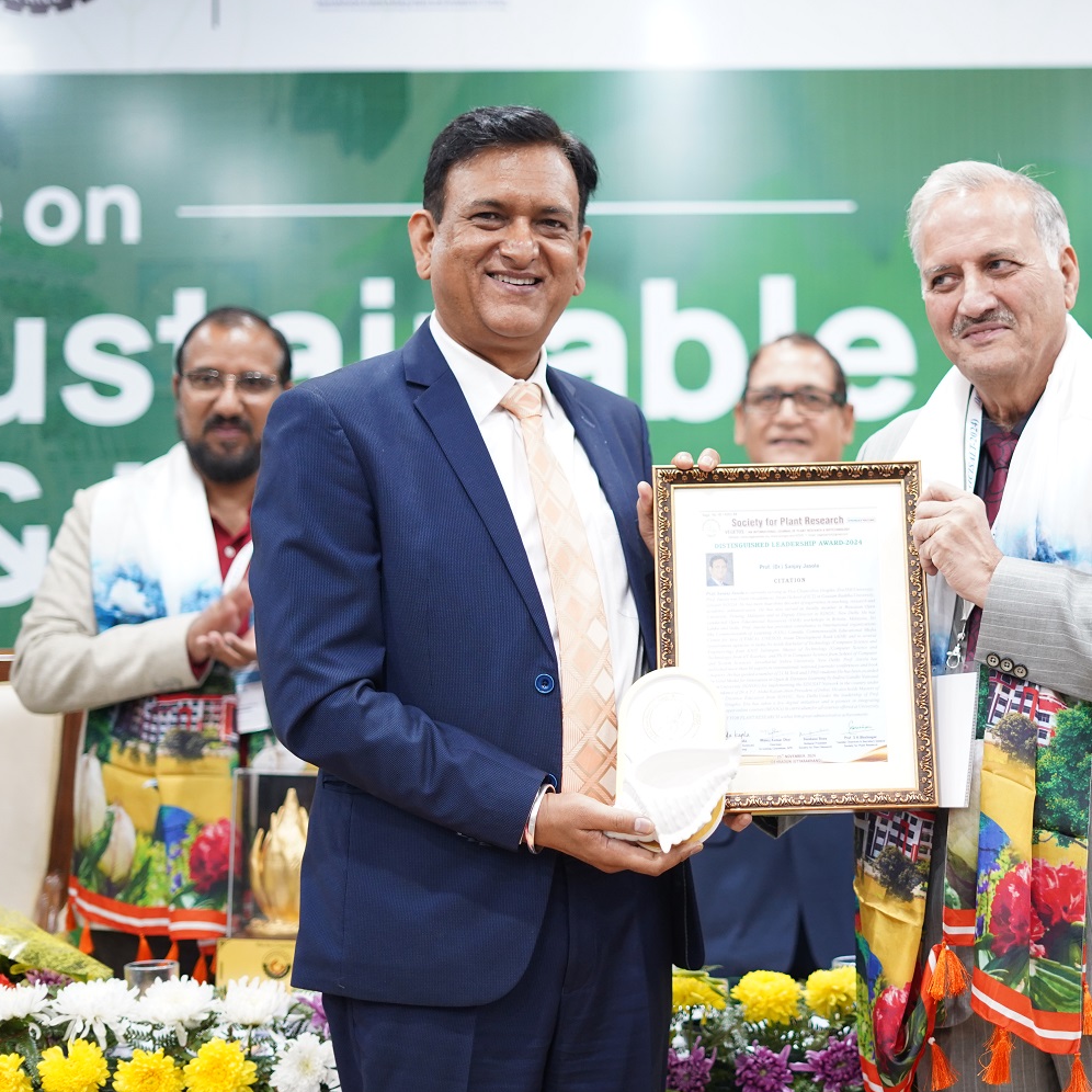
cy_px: 547
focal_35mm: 64
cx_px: 778
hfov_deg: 26.6
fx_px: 2284
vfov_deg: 26.9
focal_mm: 50
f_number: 1.8
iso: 1250
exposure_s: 1/100
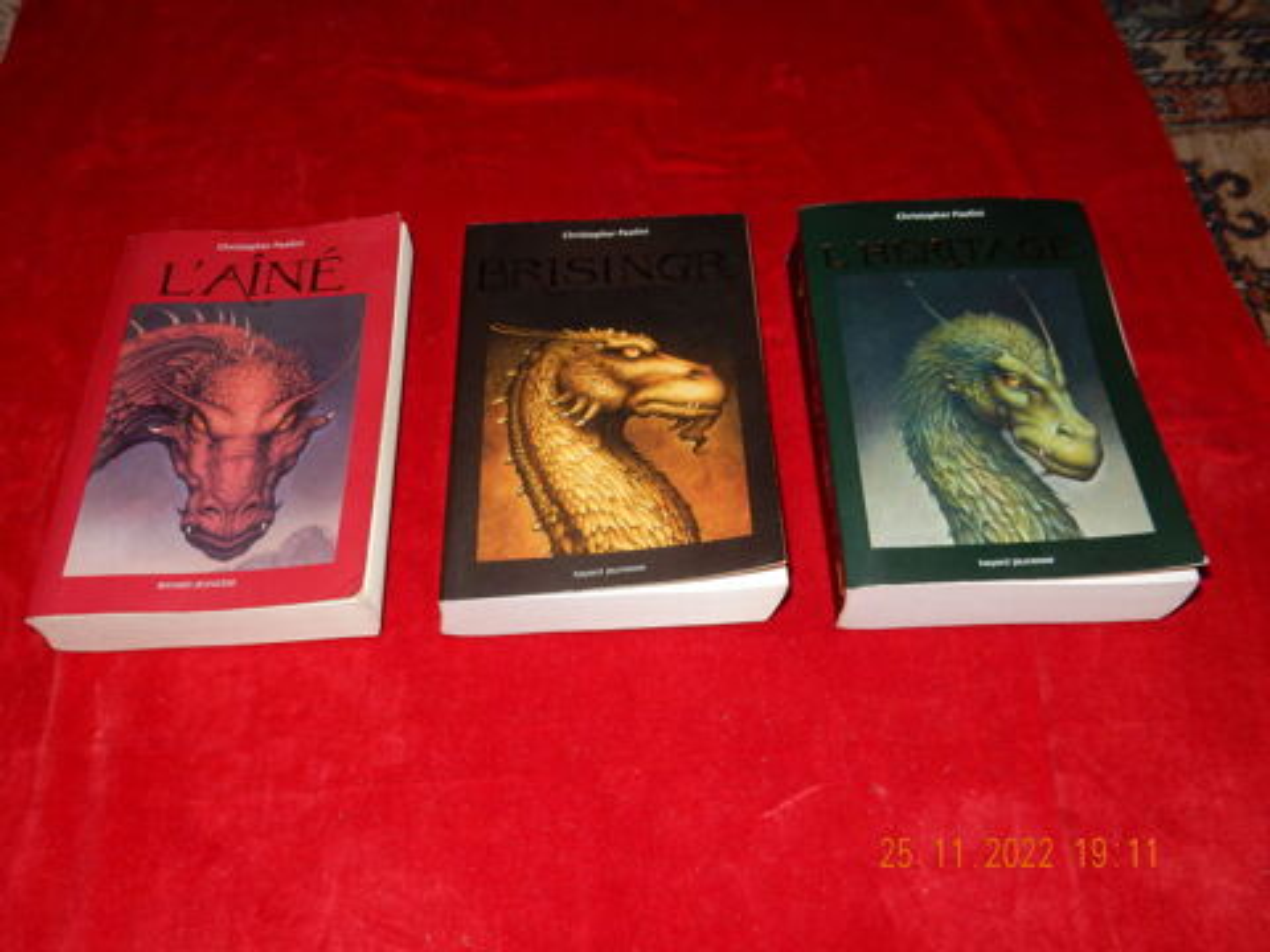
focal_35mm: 30
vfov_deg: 46.8
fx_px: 1101
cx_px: 635
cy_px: 476
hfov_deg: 60.0
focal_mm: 5.4
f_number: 4
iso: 200
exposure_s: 1/30
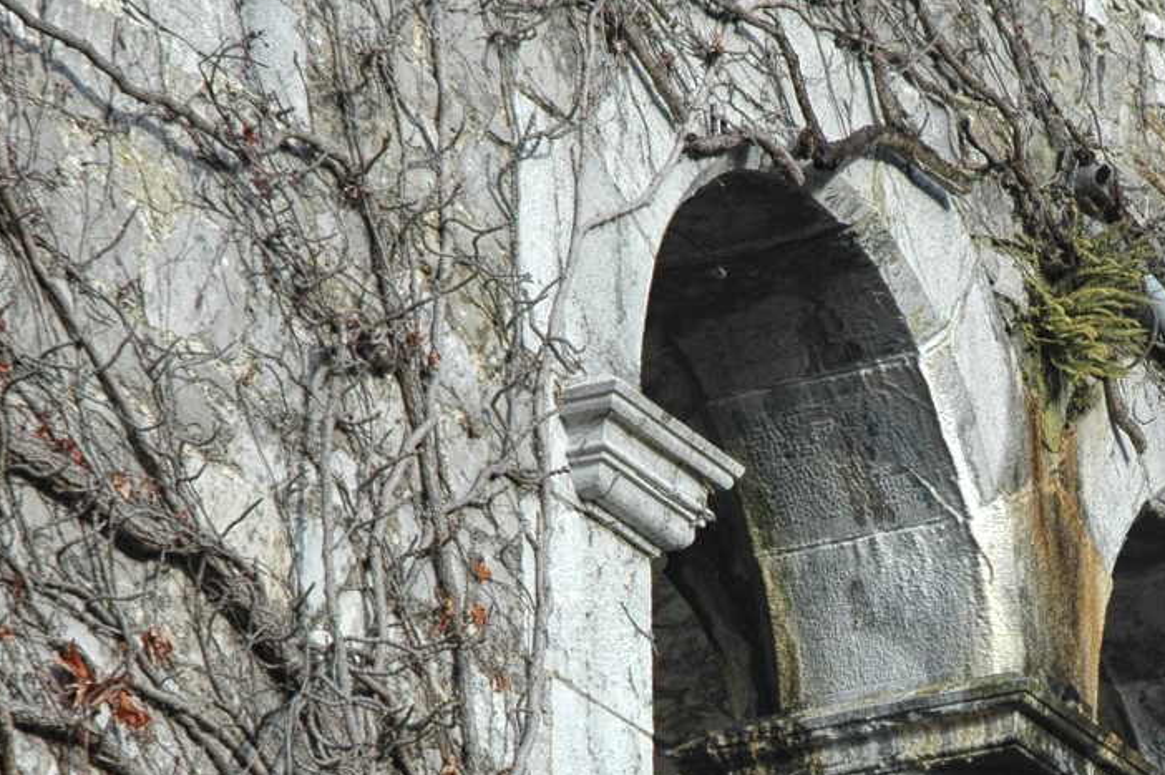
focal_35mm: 243
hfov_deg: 8.5
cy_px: 644
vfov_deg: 5.6
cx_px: 964
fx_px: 7858
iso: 200
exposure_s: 1/160
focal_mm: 70
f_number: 6.3
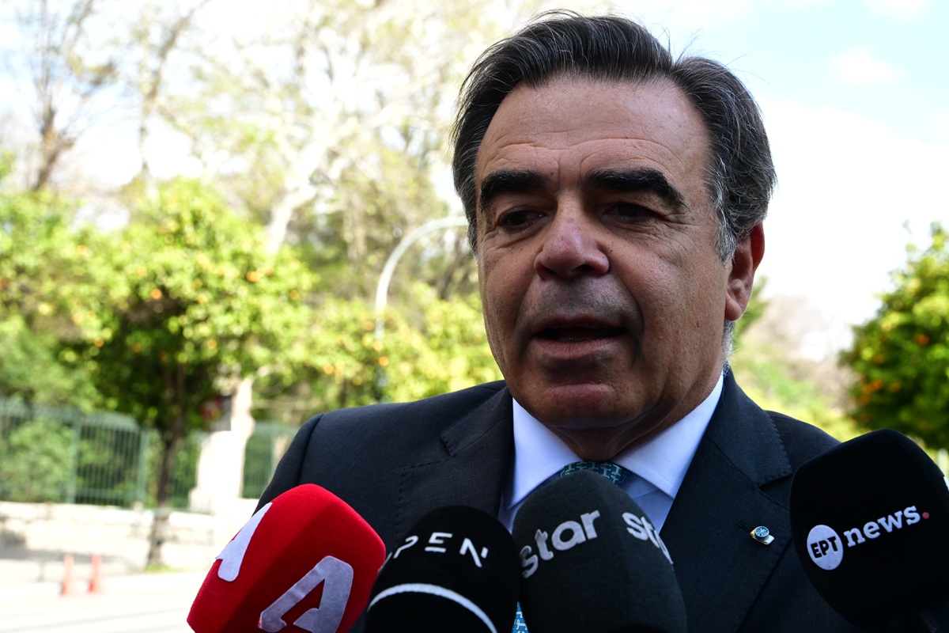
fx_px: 1371
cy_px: 316
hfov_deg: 38.2
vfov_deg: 26.0
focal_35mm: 52
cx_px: 474
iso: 2500
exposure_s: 1/1000
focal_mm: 52
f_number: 8
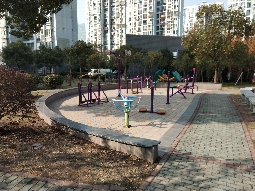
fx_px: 228
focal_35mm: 31
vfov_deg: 45.4
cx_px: 128
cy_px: 96
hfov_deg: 58.4
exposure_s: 1/606
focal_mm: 3.69
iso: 50
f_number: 2.2
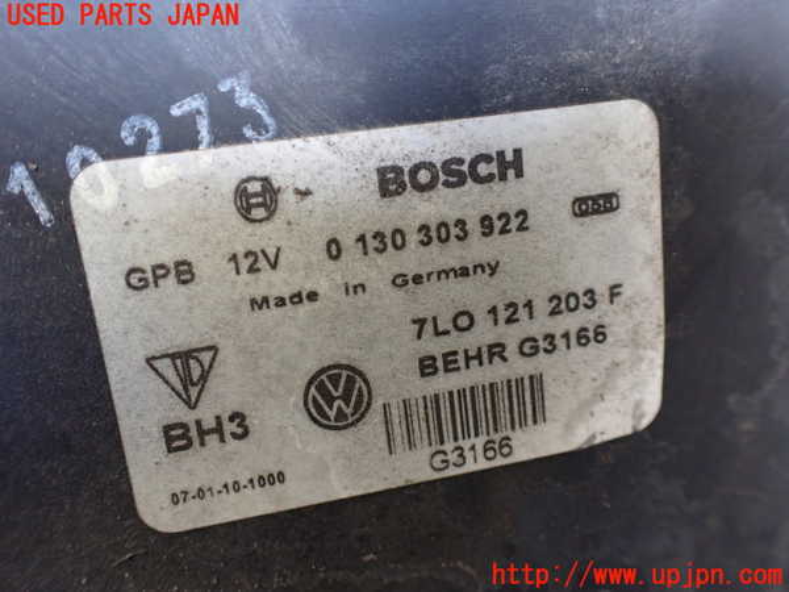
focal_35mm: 30
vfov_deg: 46.8
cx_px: 394
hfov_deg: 60.0
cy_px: 296
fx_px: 684
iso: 800
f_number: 2.3
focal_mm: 5.4
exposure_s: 1/100
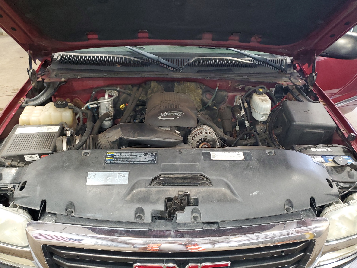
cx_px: 178
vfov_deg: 51.4
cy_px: 137
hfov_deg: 65.3
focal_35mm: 27
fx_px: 278
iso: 136
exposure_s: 1/24
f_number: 1.5
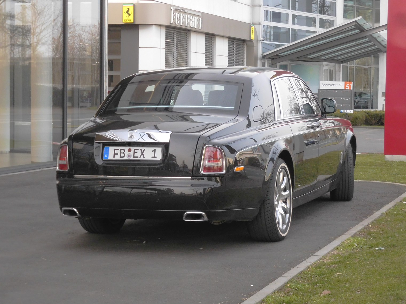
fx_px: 950
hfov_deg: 24.1
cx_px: 203
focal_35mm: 81
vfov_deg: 18.2
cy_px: 152
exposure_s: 1/200
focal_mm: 14.5
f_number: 4.9
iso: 400
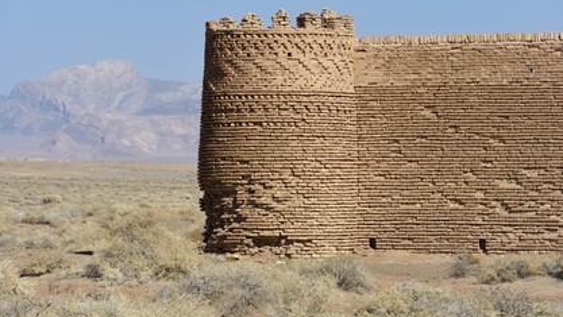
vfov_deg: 5.8
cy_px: 134
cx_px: 281
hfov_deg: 10.2
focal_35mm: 211
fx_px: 3151
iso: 200
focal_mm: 200
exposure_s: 1/250
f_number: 13
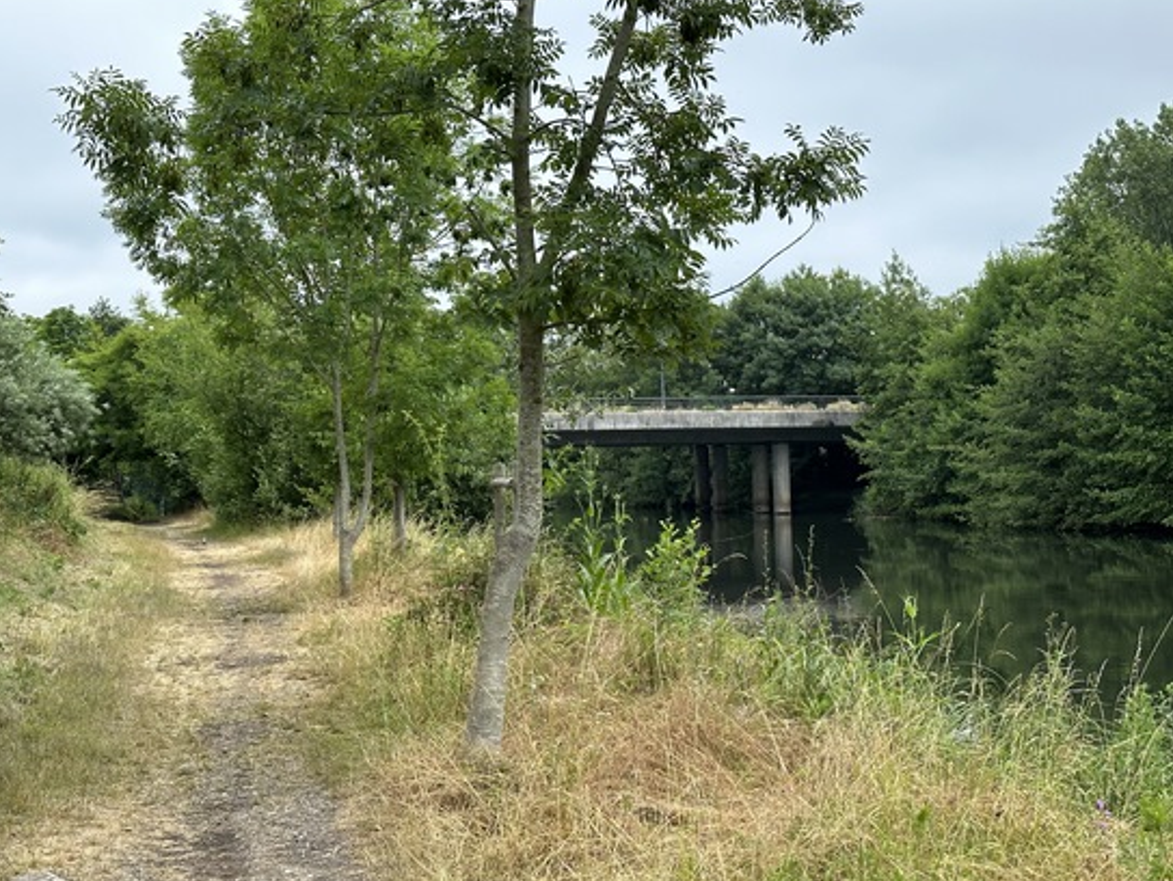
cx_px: 527
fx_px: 1797
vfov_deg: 27.6
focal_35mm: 53
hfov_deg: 36.1
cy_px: 453
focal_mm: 6.86
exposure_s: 1/1433
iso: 64
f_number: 1.78
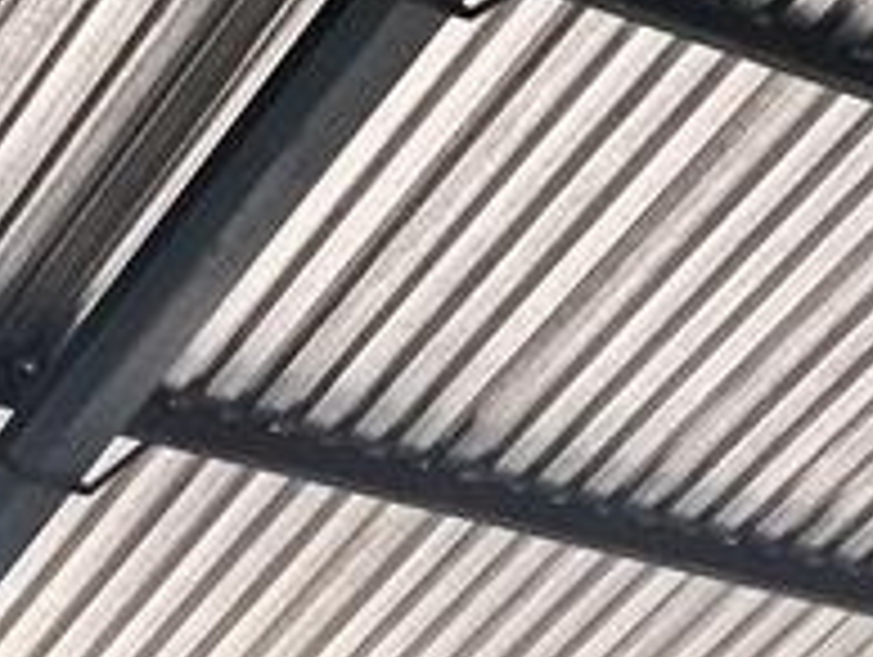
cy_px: -50
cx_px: 140
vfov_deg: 13.6
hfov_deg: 18.1
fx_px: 2702
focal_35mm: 107
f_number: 1.8
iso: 7639
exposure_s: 1/100
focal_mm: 4.7
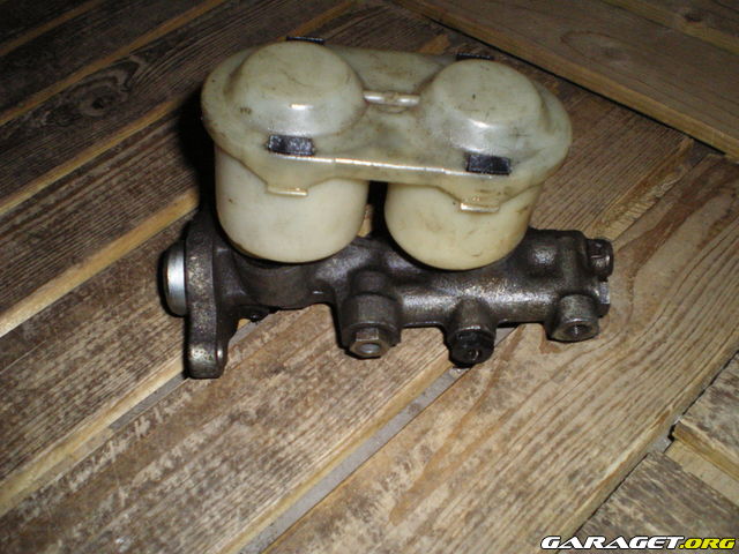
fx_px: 811
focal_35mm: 38
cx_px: 370
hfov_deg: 49.0
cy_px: 277
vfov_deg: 37.7
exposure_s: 1/50
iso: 400
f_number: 3.1
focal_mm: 6.3
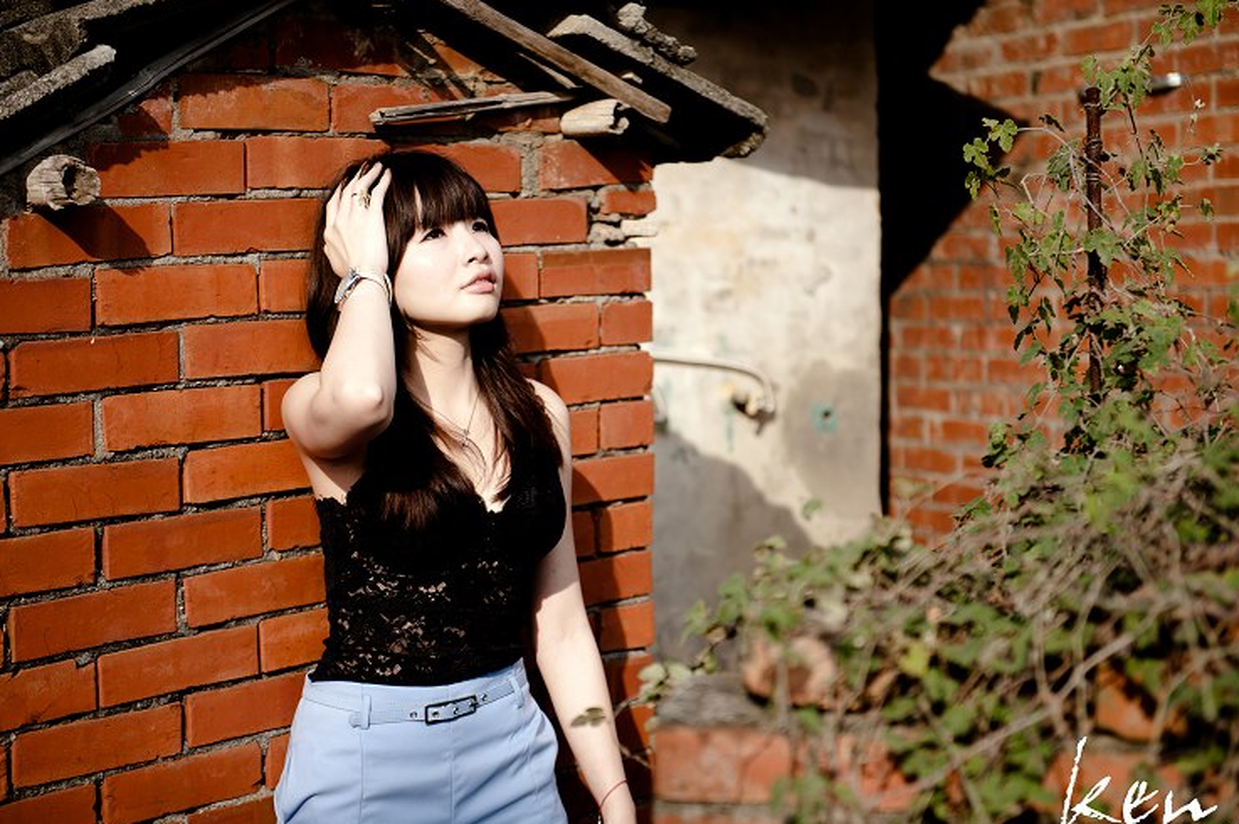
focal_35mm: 76
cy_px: 404
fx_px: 2613
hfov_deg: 26.7
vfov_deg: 17.9
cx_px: 602
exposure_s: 1/1250
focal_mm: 70
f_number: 2.8
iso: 100
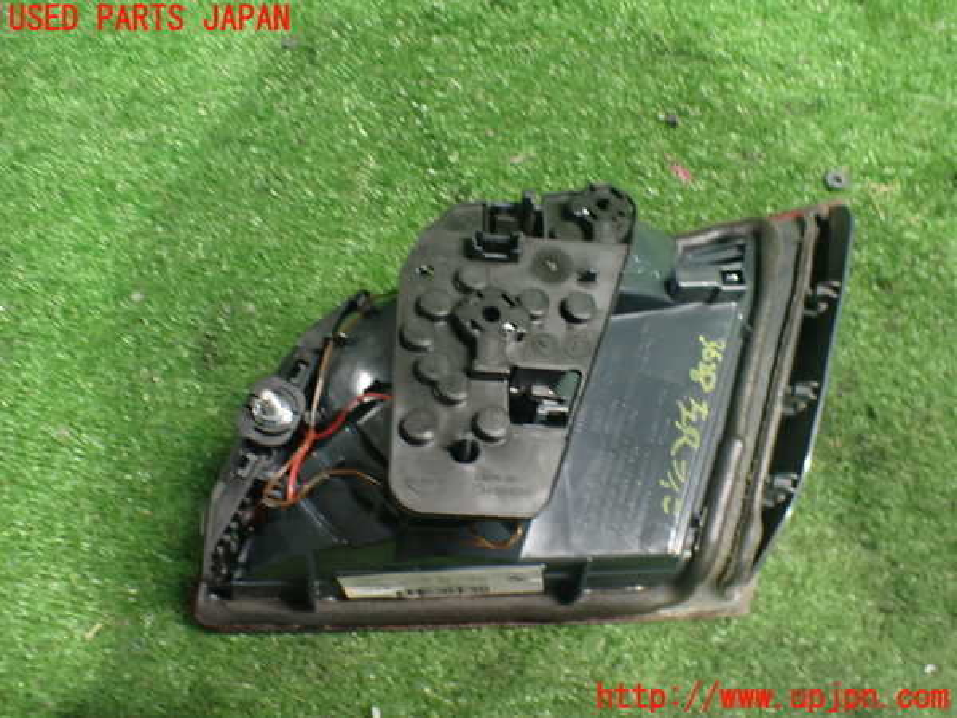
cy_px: 359
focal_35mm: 30
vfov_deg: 46.8
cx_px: 478
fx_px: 829
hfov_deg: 60.0
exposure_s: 1/30
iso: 800
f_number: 2.3
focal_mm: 5.4
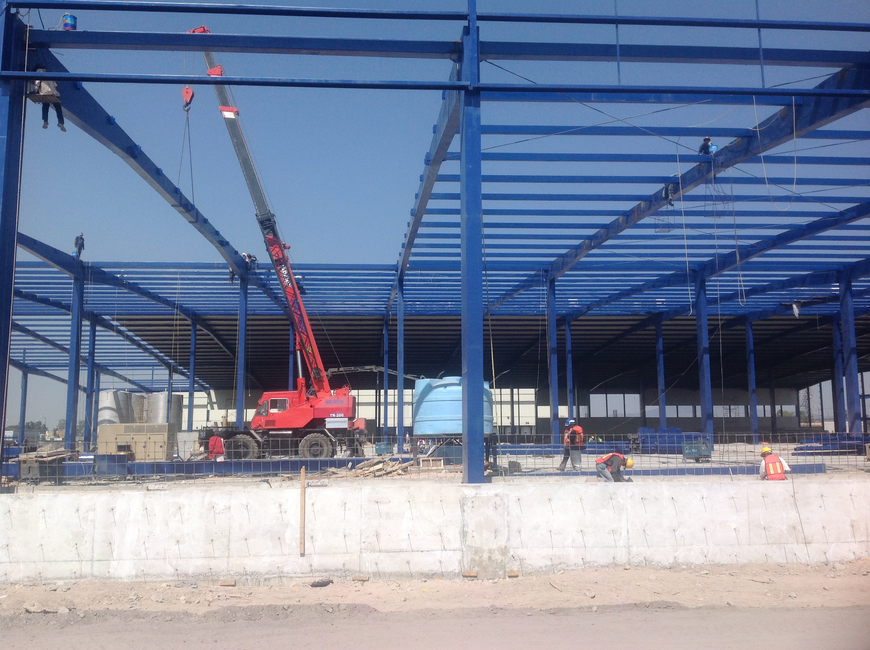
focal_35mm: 35
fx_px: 878
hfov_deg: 52.7
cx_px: 435
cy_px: 325
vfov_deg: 40.6
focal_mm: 4.28
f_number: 2.4
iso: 50
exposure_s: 1/2519
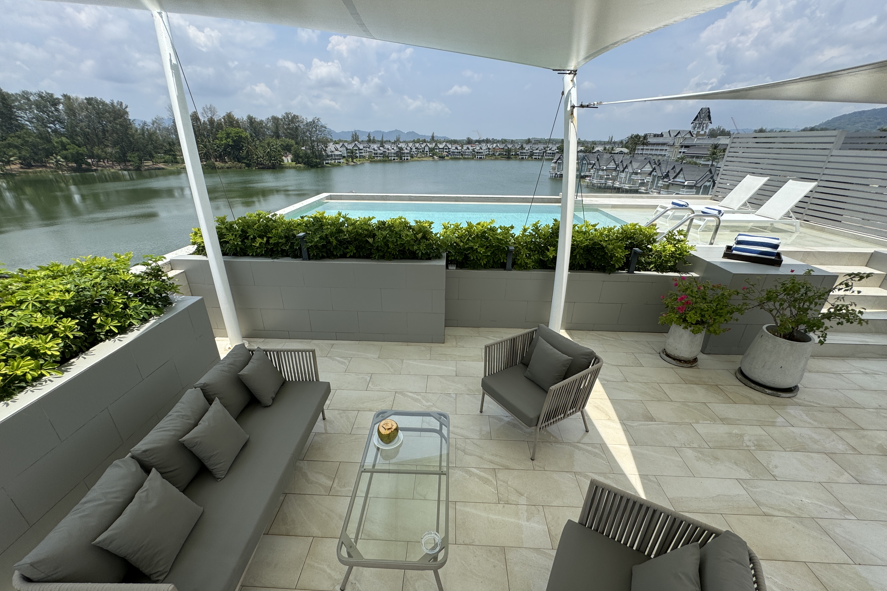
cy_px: 317
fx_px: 370
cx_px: 437
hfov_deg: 100.4
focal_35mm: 15
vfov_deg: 77.2
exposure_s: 1/1832
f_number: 2.2
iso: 40
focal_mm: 2.22
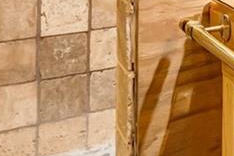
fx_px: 533
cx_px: 360
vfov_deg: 15.0
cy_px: -100
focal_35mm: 82
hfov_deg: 20.7
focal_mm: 12
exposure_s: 1/30
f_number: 4.5
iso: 800
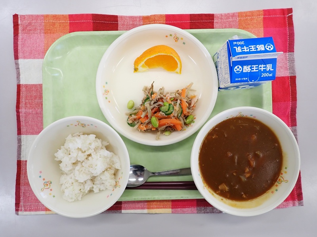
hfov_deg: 69.4
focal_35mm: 25
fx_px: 229
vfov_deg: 54.9
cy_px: 118
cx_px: 158
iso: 100
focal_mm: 4.5
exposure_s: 1/125
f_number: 2
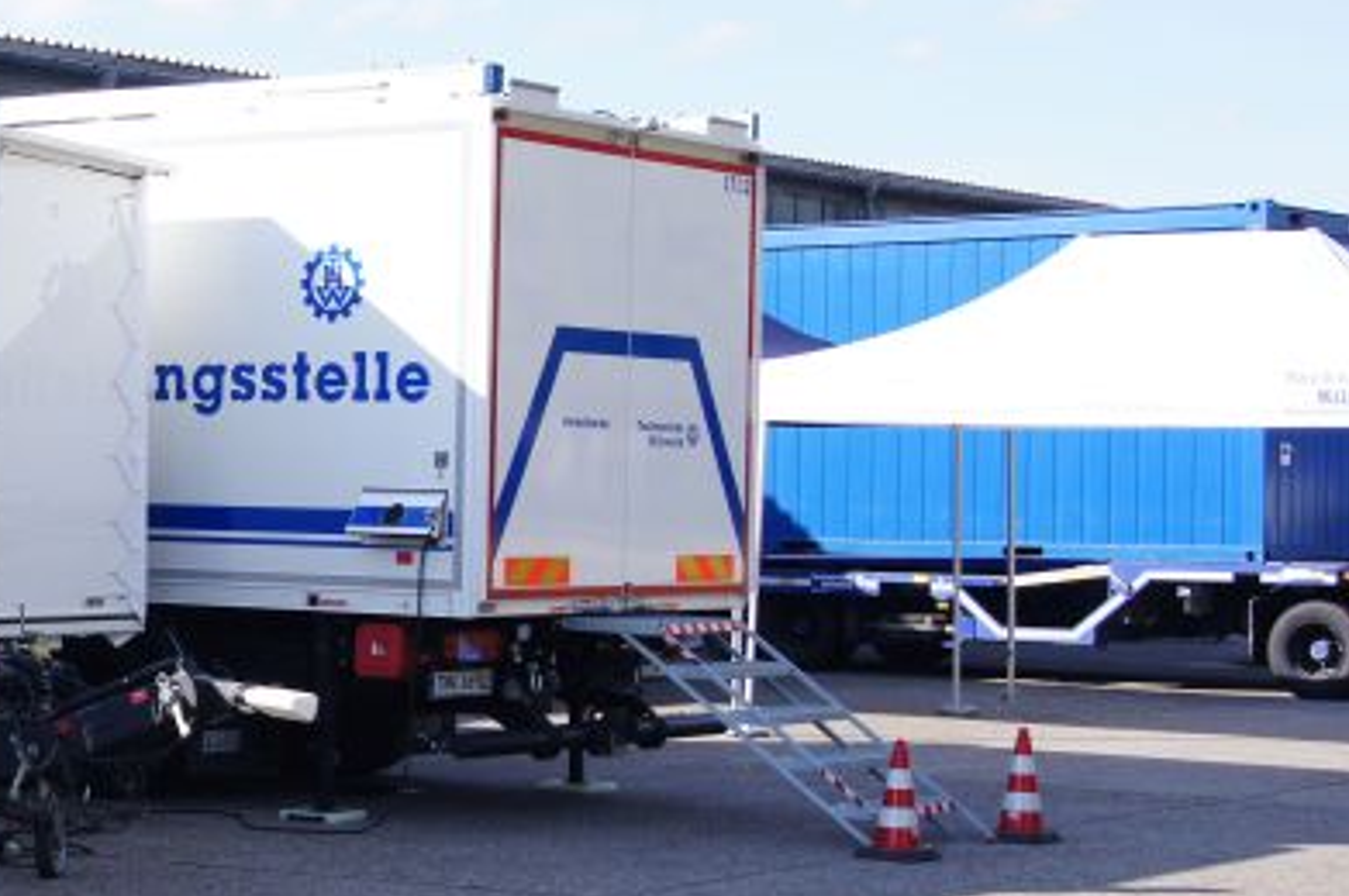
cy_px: 496
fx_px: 3220
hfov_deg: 22.7
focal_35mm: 86
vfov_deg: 15.9
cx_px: 3
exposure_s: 1/100
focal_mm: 28
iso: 100
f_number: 9
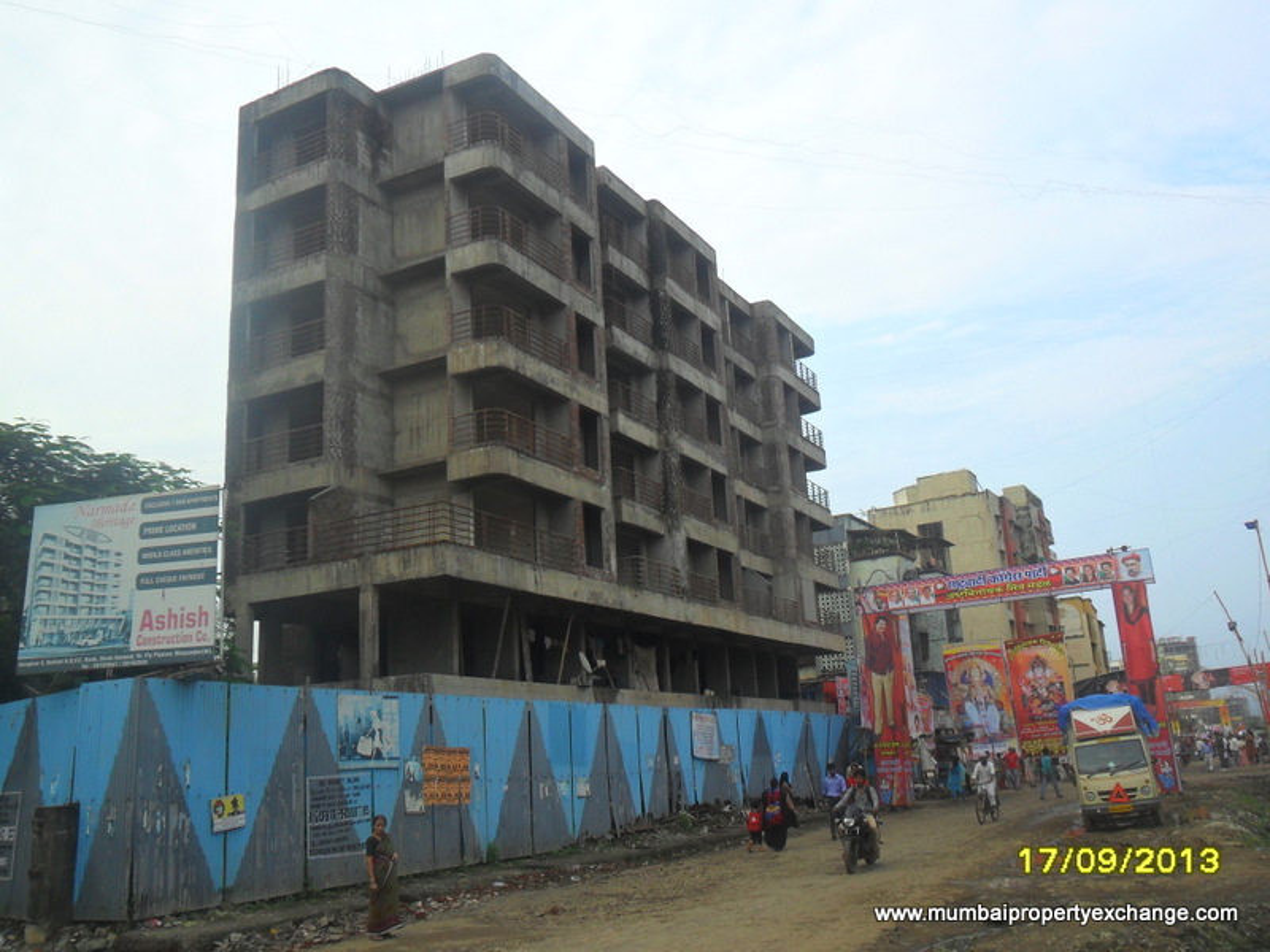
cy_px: 476
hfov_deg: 56.8
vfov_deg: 44.2
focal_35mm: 32
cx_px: 635
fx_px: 1174
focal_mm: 5.7
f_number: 3.7
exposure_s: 1/350
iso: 100
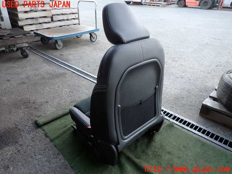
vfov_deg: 54.9
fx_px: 168
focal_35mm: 25
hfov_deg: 69.4
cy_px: 87
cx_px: 116
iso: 160
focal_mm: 4.5
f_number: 2
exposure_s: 1/60
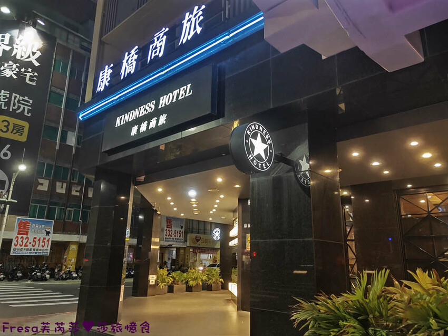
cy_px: 168
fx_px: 298
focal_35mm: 23
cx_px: 224
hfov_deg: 73.9
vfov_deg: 58.9
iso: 1125
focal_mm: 3.97
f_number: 1.7
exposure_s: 1
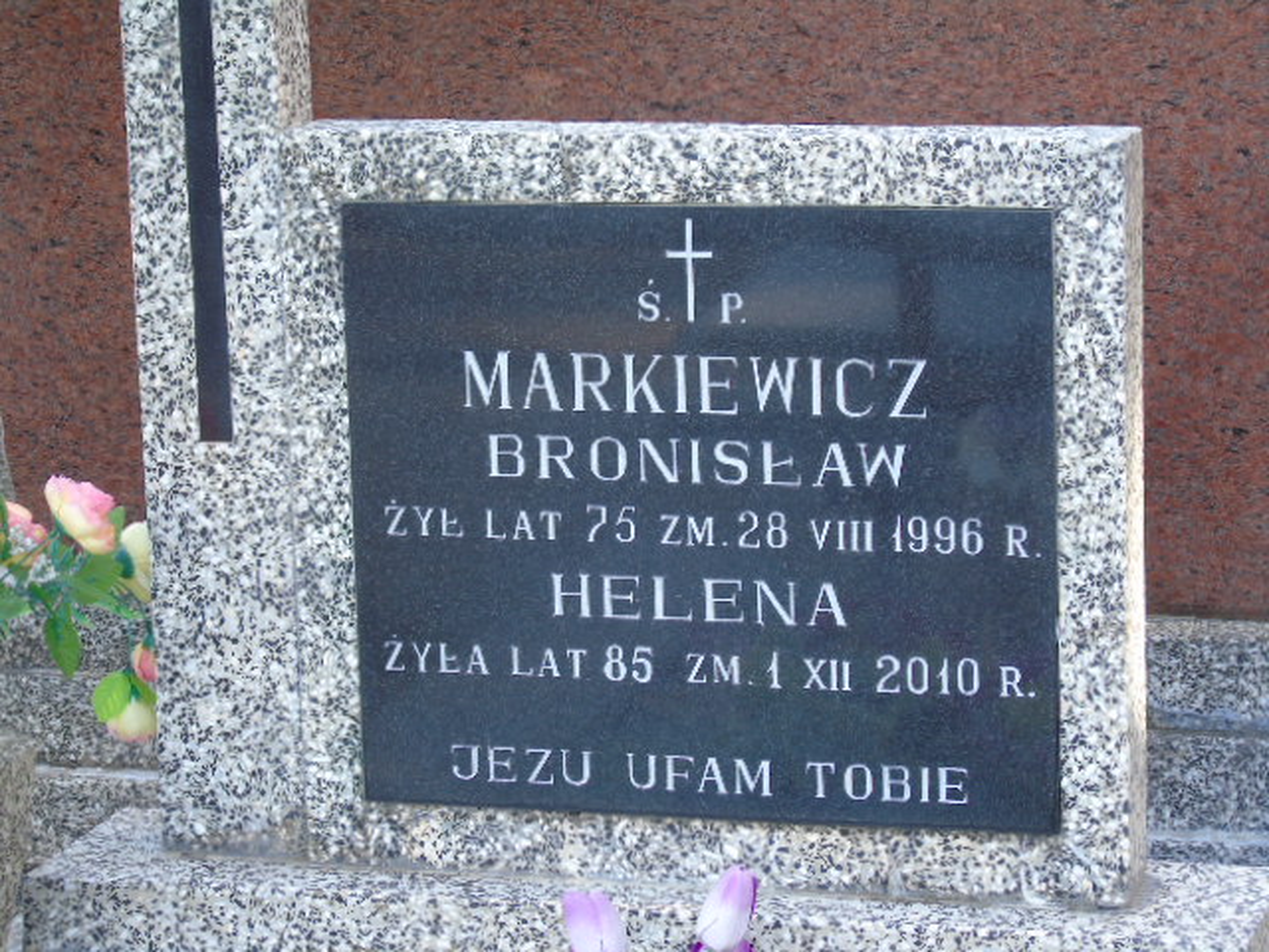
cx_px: 634
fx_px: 4546
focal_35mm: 124
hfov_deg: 15.9
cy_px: 476
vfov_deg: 12.0
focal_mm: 22
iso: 100
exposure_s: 1/30
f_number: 4.6
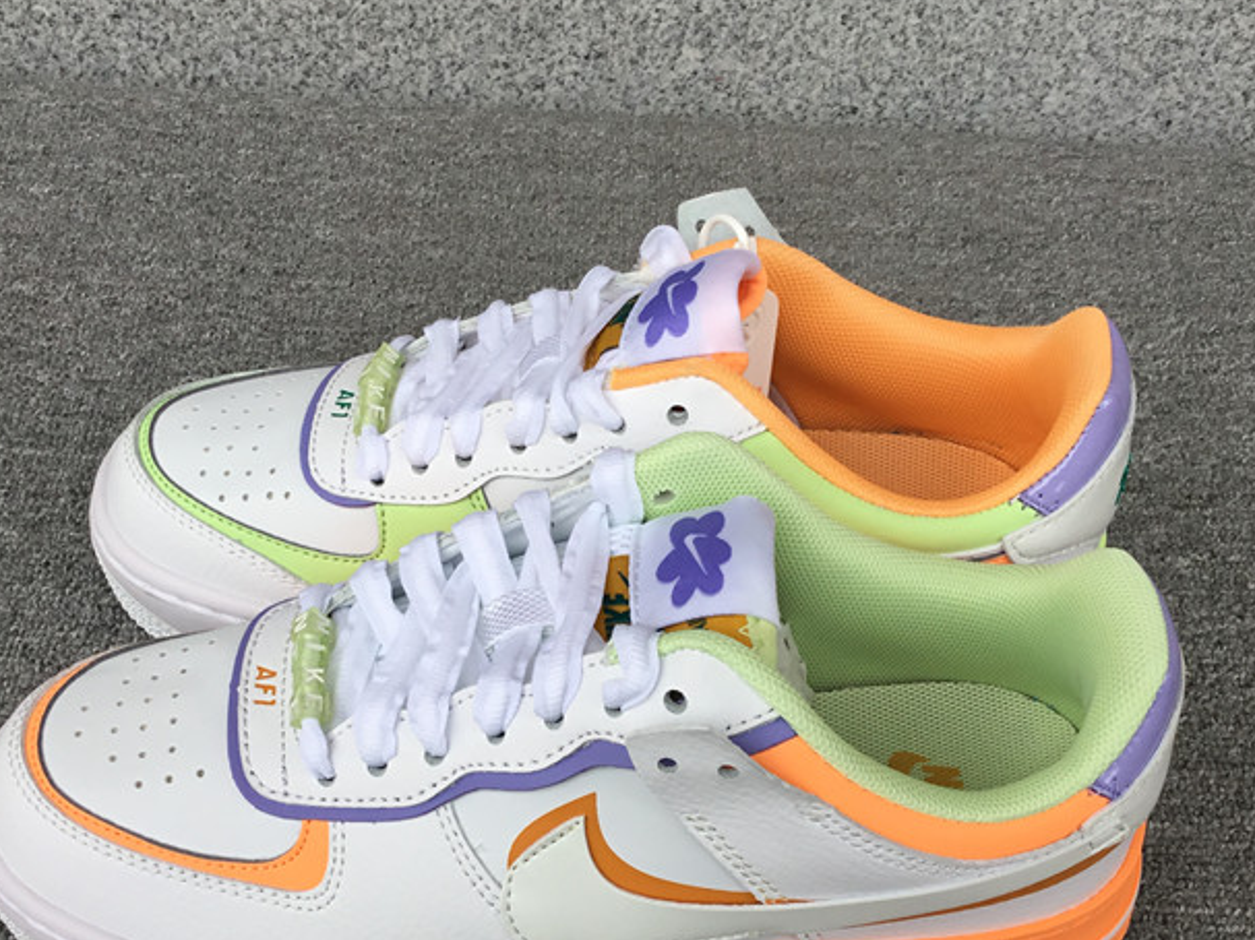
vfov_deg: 31.2
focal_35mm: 46
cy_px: 633
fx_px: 1667
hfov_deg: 41.2
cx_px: 571
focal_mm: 3.3
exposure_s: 1/143
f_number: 2.4
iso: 25
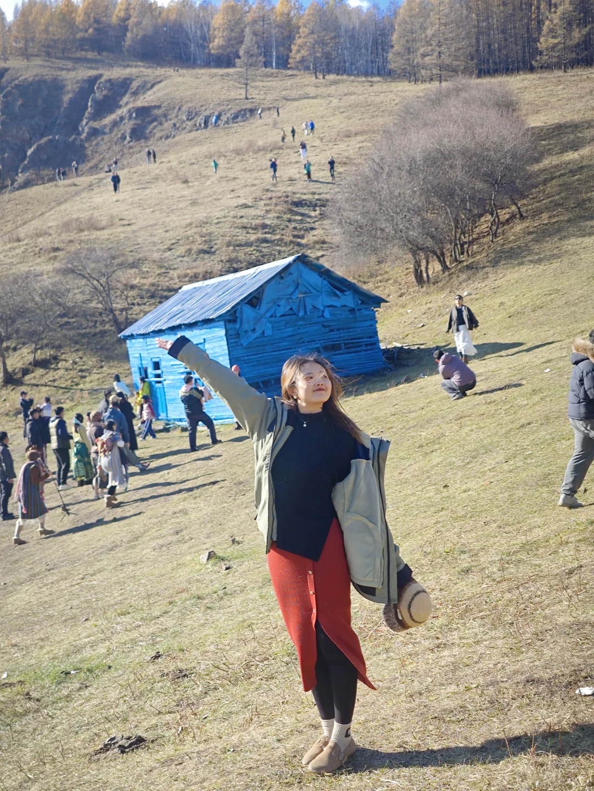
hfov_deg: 31.5
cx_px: 297
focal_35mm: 46
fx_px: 1052
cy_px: 396
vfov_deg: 41.2
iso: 50
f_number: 1.6
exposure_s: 1/1042
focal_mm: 6.55
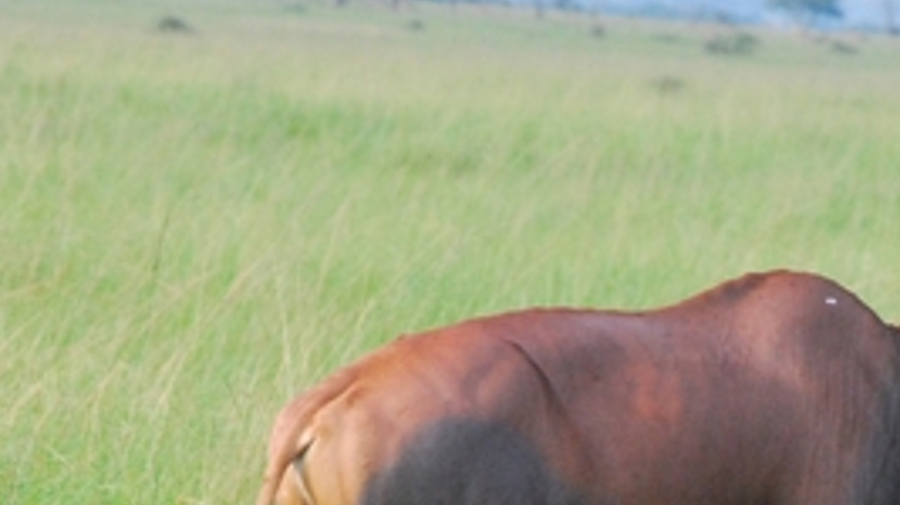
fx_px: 10525
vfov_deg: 2.7
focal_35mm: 441
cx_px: 681
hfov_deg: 4.9
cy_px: 645
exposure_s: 1/1250
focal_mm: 125
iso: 1600
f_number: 9
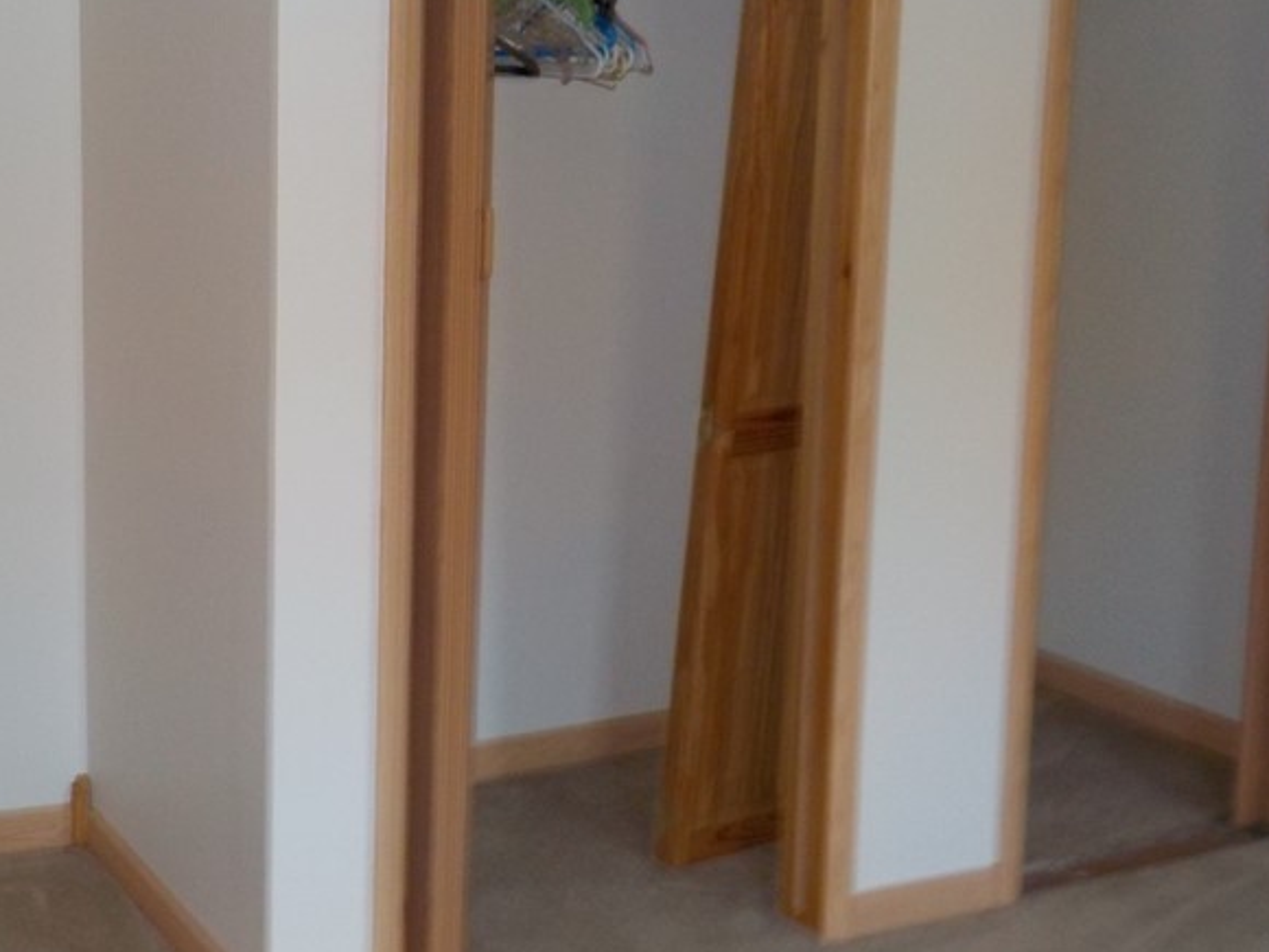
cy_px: 330
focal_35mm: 53
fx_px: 1943
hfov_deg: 35.2
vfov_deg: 27.4
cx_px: 280
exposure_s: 1/30
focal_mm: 4.1
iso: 200
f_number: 3.3
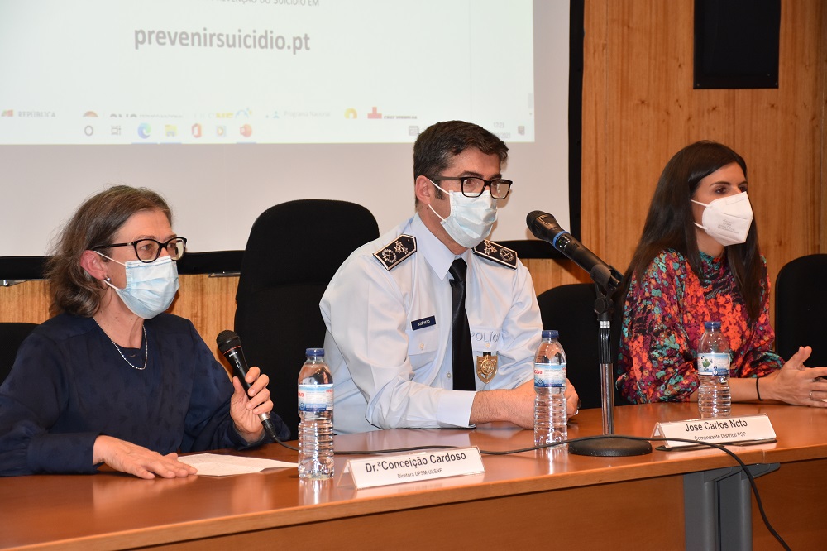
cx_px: 414
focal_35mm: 99
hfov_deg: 20.6
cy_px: 276
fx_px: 2273
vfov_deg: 13.8
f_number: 5
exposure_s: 1/60
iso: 1250
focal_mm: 66
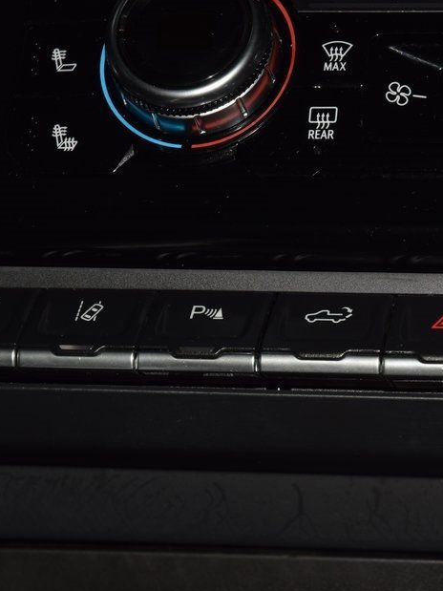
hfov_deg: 8.9
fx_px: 2851
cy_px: 310
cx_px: 390
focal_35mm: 167
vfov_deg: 11.8
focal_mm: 70
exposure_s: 1/125
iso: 100
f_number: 8
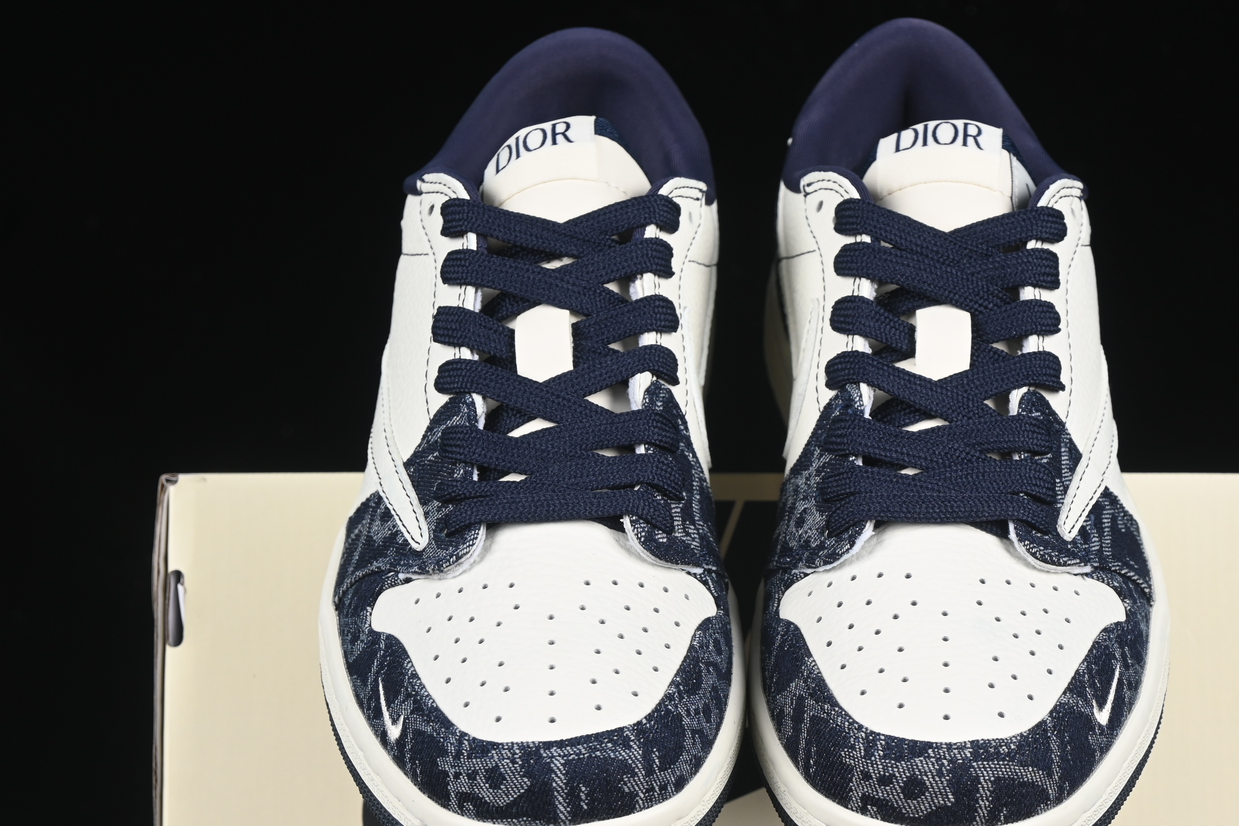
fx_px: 3510
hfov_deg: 20.0
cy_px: 546
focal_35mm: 102
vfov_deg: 13.4
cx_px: 755
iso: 160
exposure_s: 1/60
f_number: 7.1
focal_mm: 50
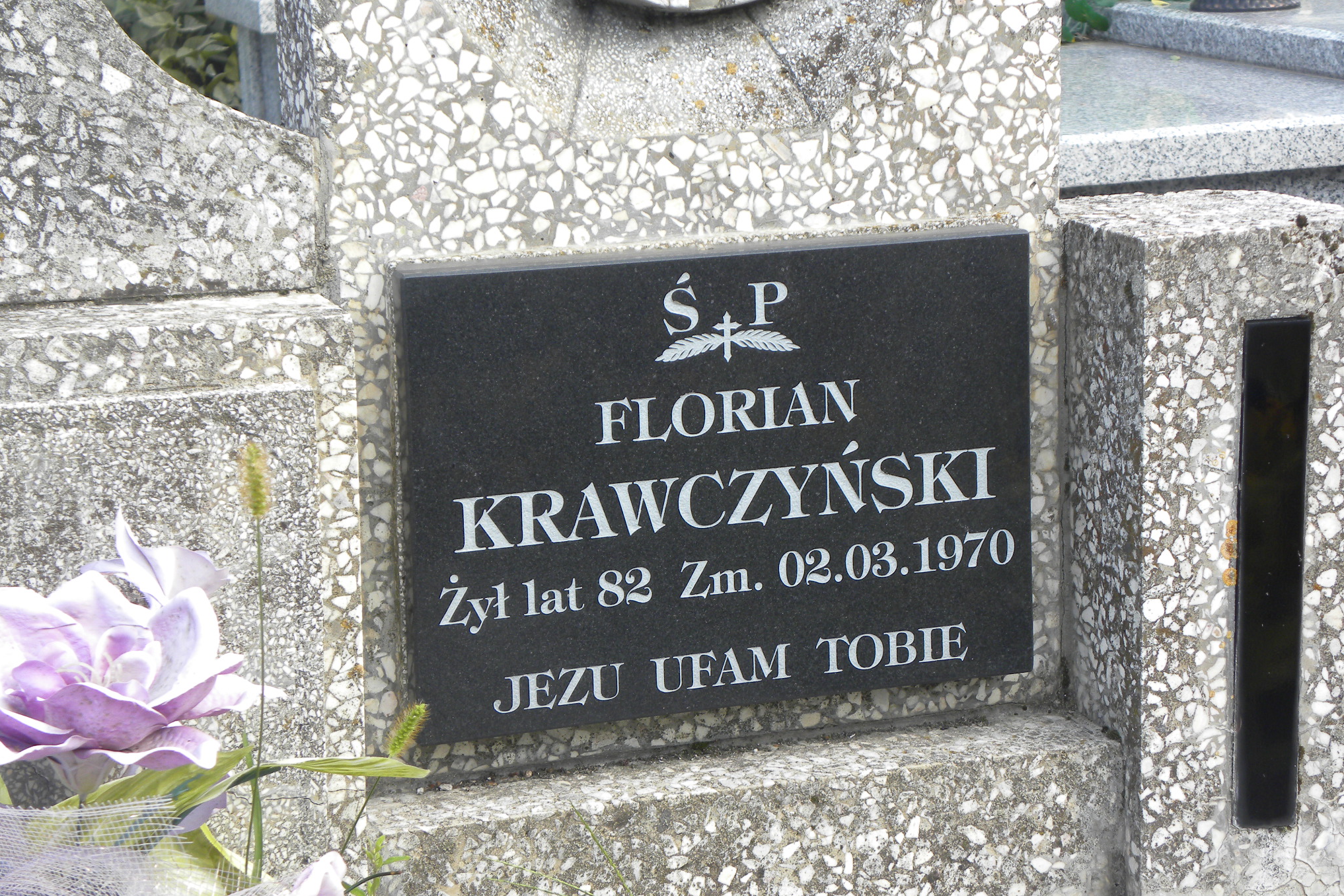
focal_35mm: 89
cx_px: 674
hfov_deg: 22.9
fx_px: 3322
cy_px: 455
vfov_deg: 15.4
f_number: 4
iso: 64
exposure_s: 1/102
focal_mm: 15.1
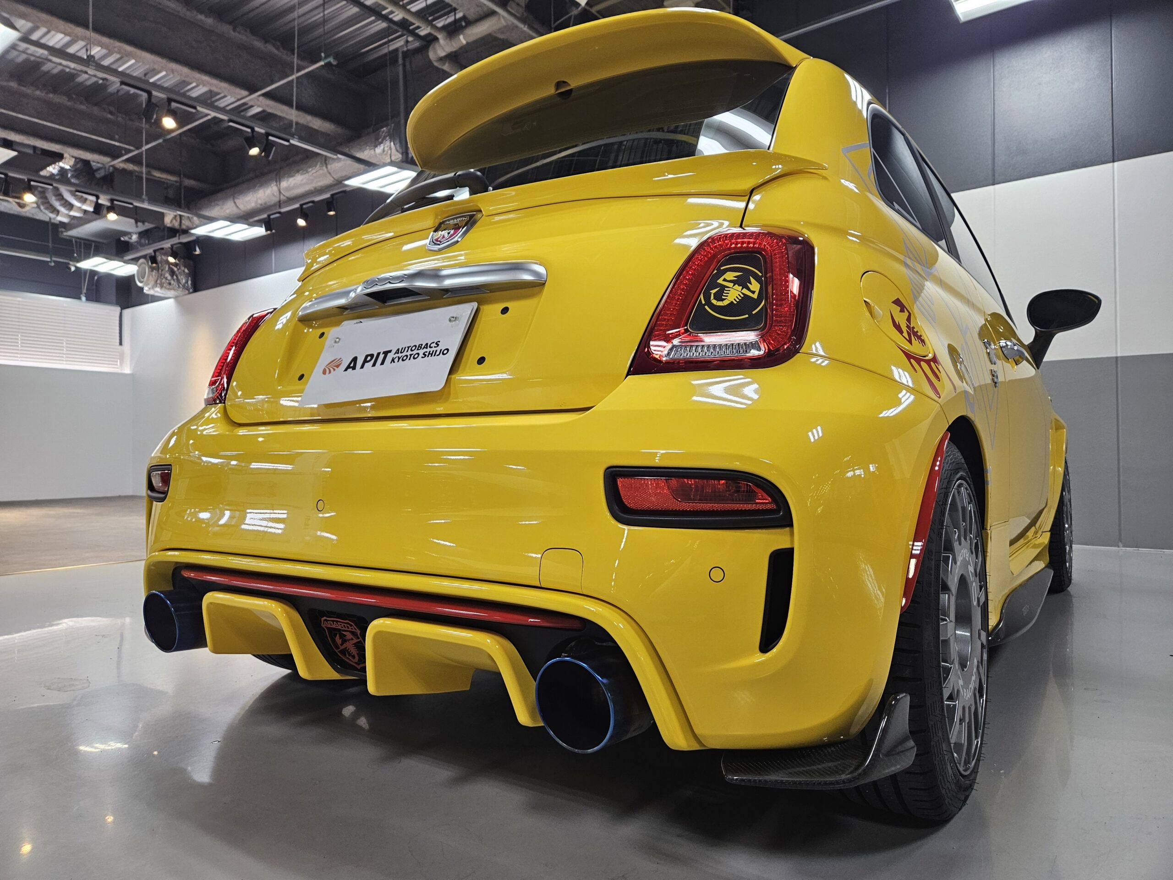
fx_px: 779
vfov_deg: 58.9
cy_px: 440
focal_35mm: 23
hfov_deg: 73.9
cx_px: 586
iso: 160
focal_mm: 5.4
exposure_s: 1/180
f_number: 1.8
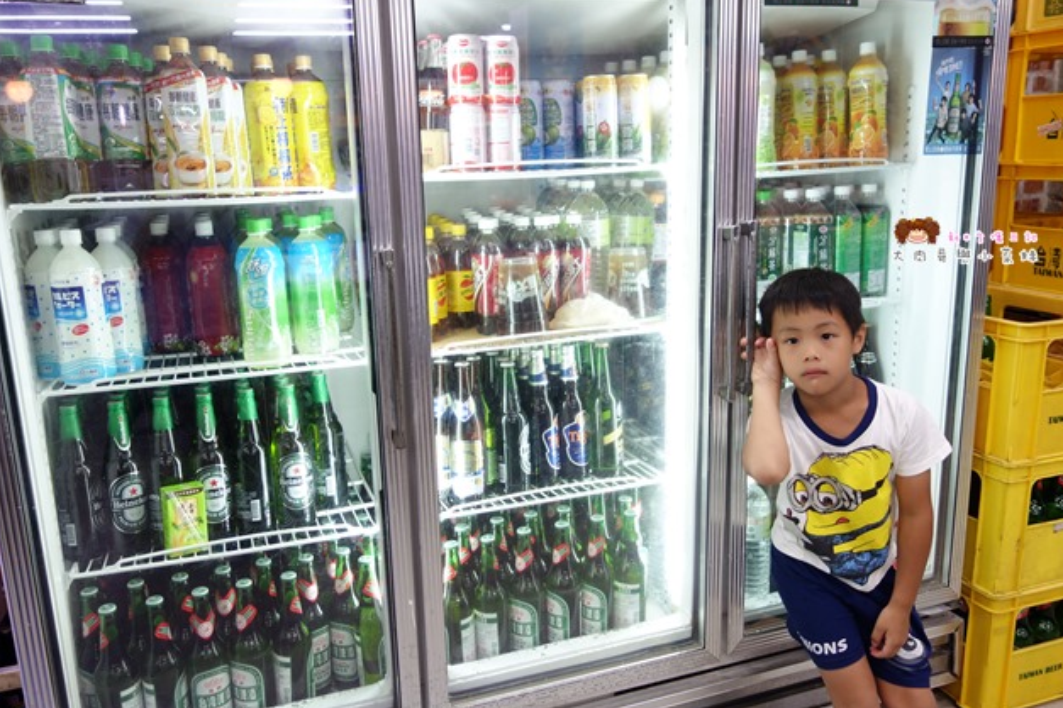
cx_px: 517
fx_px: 856
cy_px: 350
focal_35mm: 29
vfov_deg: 45.0
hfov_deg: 63.6
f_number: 1.8
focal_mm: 10.4
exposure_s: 1/30
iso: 160
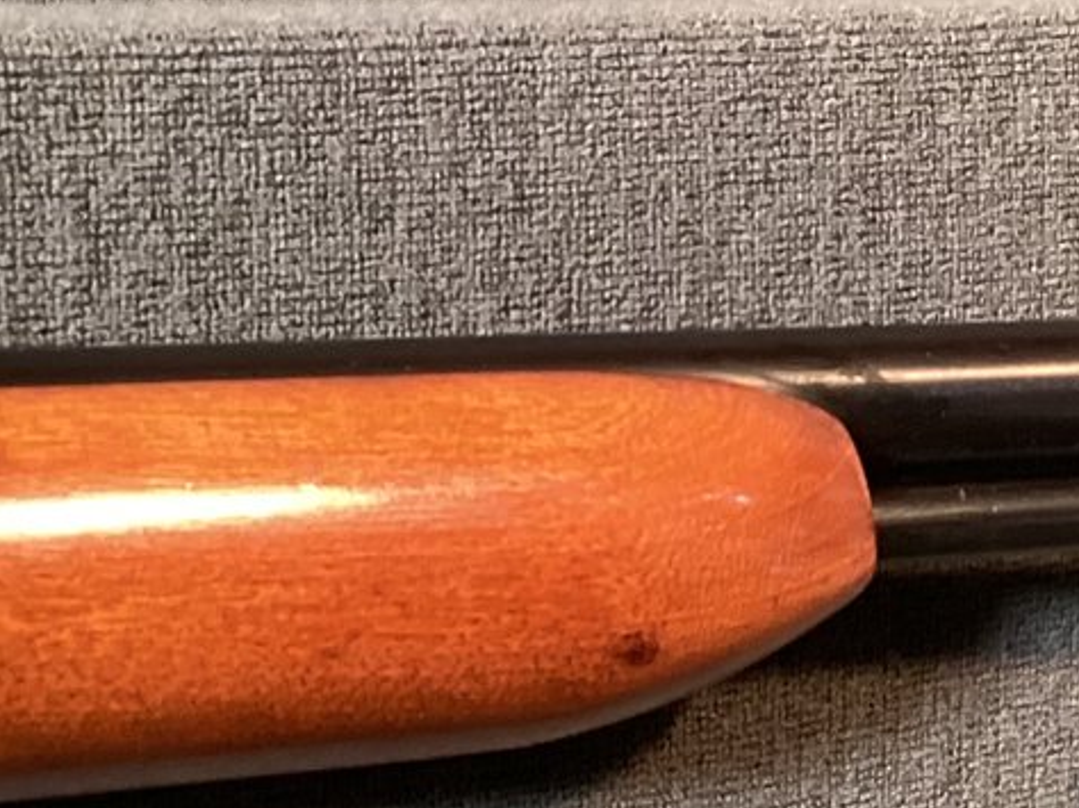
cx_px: 736
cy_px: 409
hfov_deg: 19.8
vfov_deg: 14.9
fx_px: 3084
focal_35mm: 99
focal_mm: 3.3
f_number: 2.4
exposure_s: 1/33
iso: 250
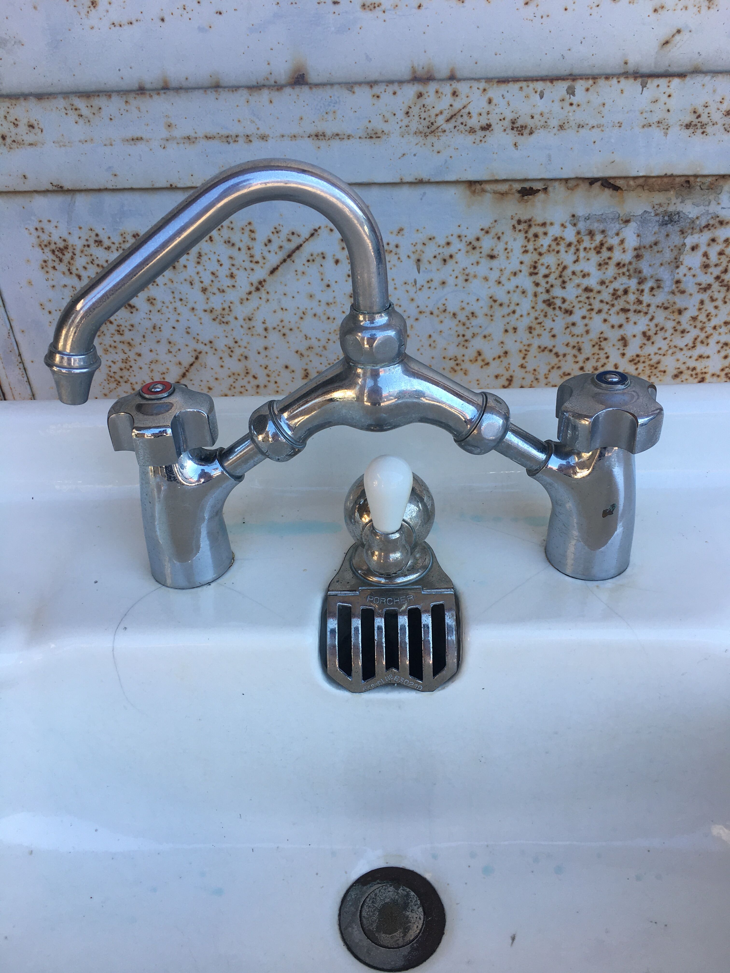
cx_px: 365
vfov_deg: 61.7
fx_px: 815
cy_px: 486
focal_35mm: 29
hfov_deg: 48.2
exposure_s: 1/219
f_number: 2.2
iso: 25
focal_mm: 4.15
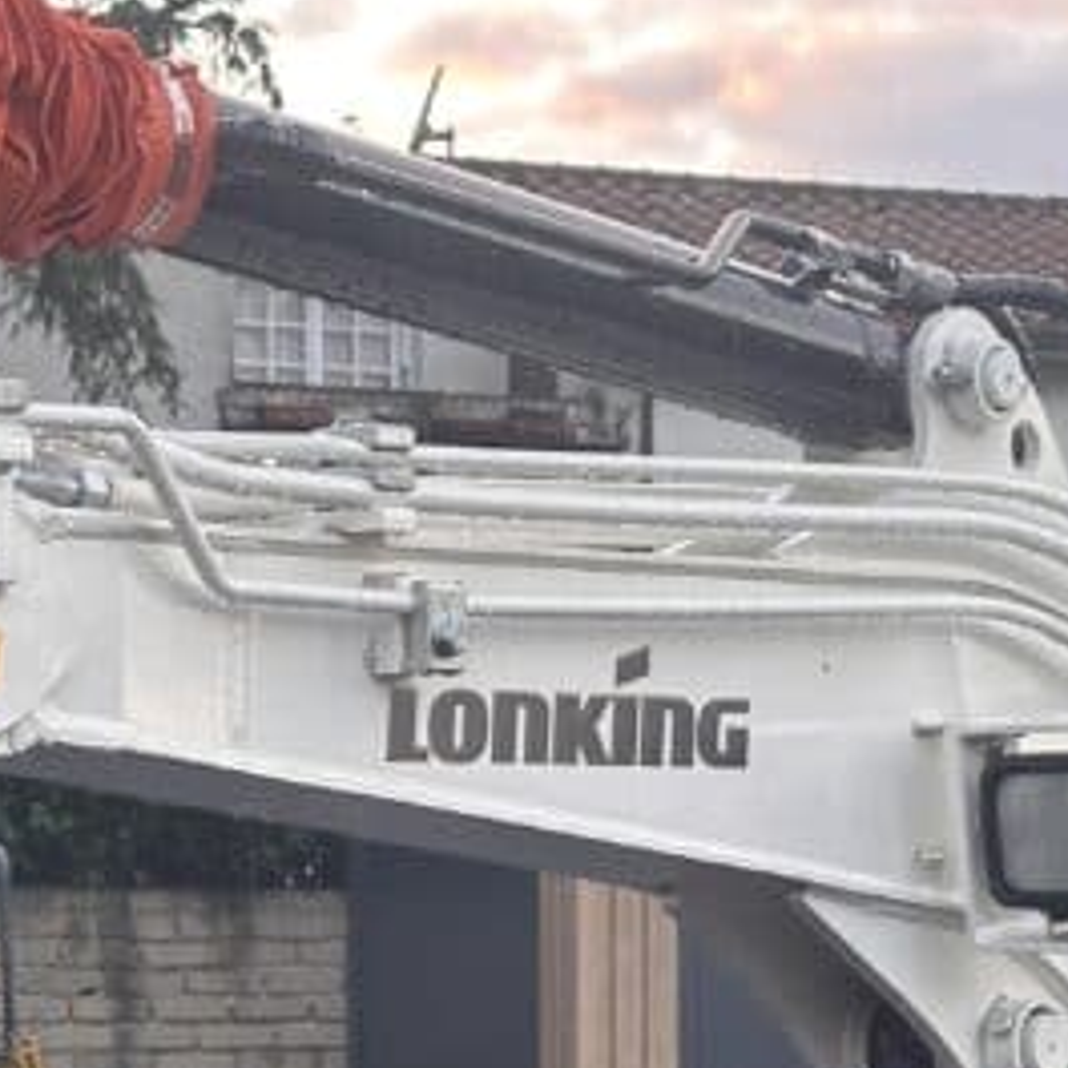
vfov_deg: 11.9
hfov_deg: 12.1
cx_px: 725
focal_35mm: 144
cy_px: 1199
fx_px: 5026
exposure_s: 1/92
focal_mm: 6.86
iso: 80
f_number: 1.78
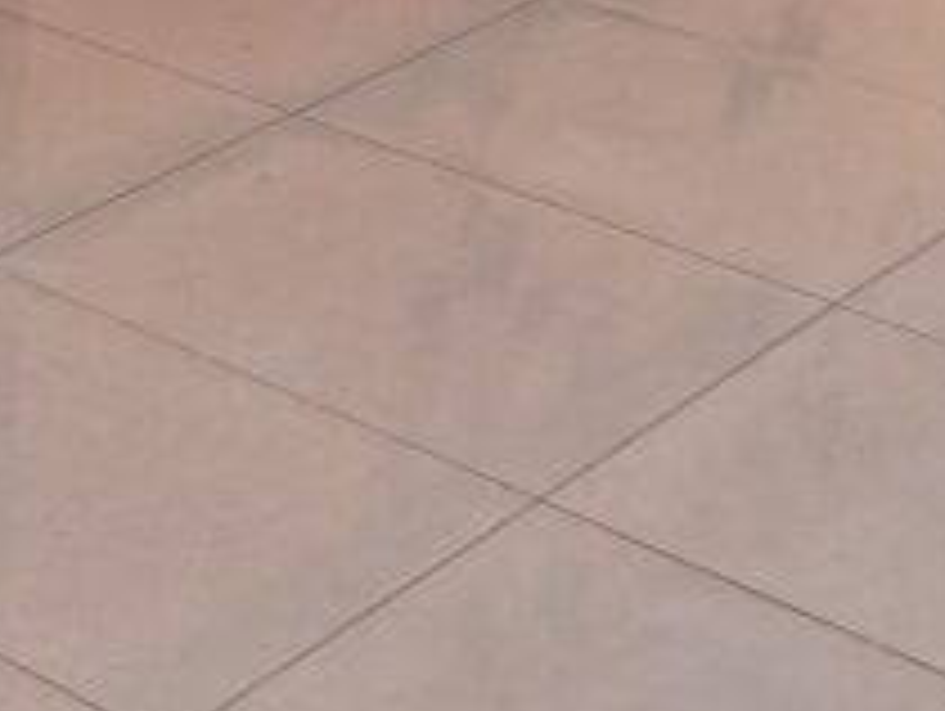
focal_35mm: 112
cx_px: -1116
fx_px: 3061
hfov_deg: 13.9
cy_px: -801
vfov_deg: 11.6
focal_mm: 5.54
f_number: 1.8
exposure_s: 1/50
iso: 160
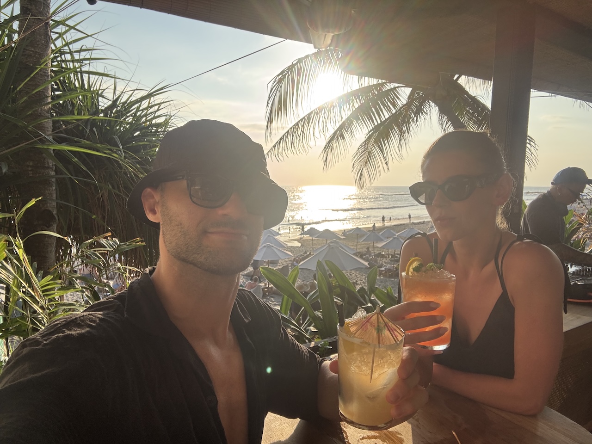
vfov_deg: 58.9
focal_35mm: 23
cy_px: 222
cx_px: 296
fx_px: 393
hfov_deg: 73.9
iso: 25
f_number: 1.9
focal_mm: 2.69
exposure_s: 1/525
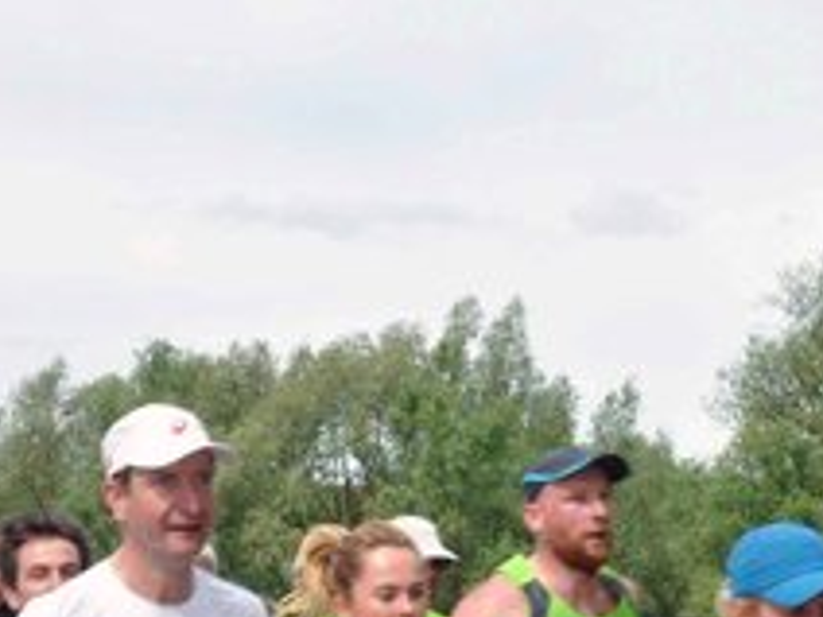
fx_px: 2627
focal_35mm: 110
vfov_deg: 12.9
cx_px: 171
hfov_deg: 17.7
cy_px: 830
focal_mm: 25
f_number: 25
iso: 800
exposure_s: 1/200
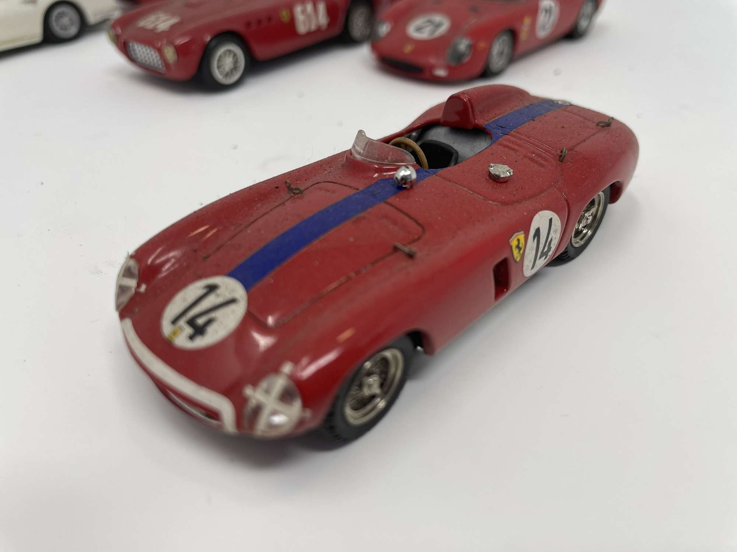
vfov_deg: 53.1
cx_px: 368
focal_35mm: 26
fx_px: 554
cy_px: 276
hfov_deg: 67.3
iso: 32
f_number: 1.6
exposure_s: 1/281
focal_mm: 4.2
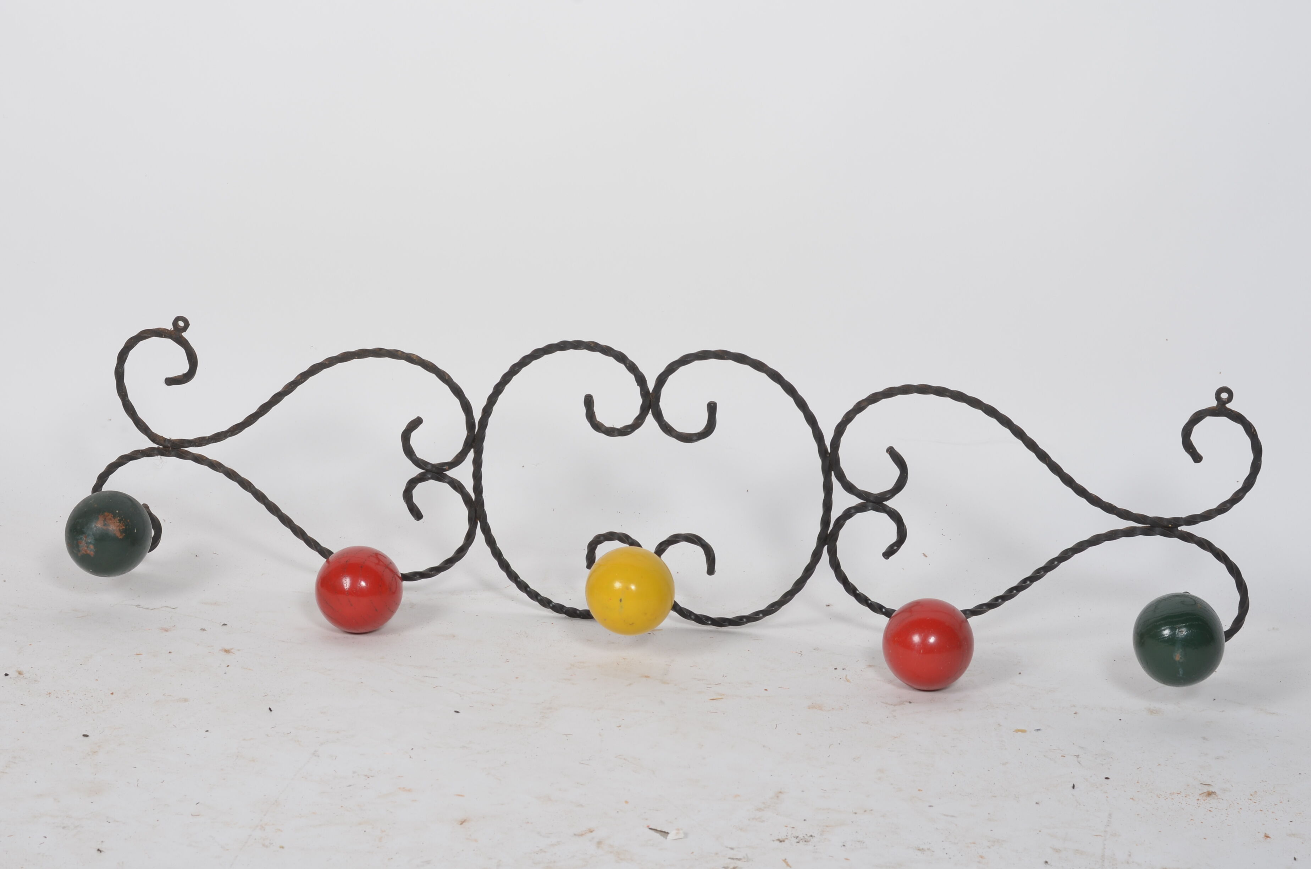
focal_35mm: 75
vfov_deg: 18.1
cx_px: 656
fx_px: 2726
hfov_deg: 27.0
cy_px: 434
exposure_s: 1/125
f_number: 11
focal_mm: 50
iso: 100
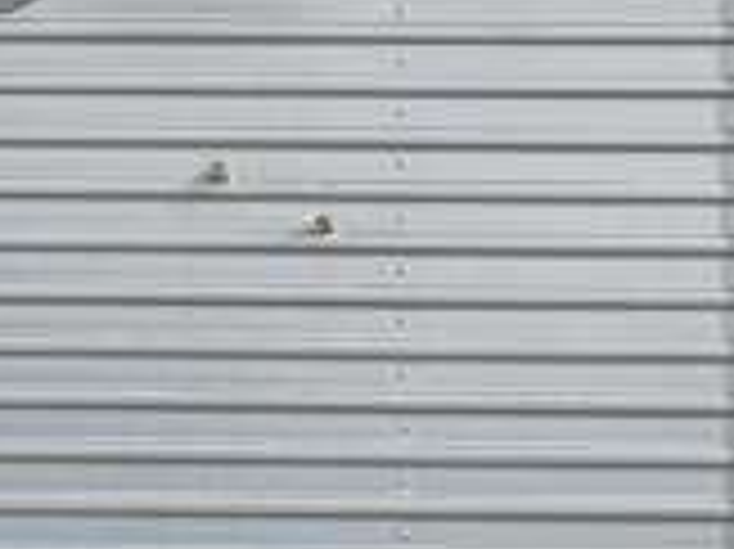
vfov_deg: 8.5
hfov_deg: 12.1
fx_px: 3369
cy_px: 1314
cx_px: 968
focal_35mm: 159
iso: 80
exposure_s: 1/8130
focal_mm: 6.76
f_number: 1.78
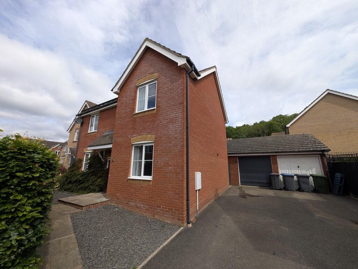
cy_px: 134
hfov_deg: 110.5
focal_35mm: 12
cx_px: 179
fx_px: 124
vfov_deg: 94.6
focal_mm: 2.02
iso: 54
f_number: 1.7
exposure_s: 1/2786
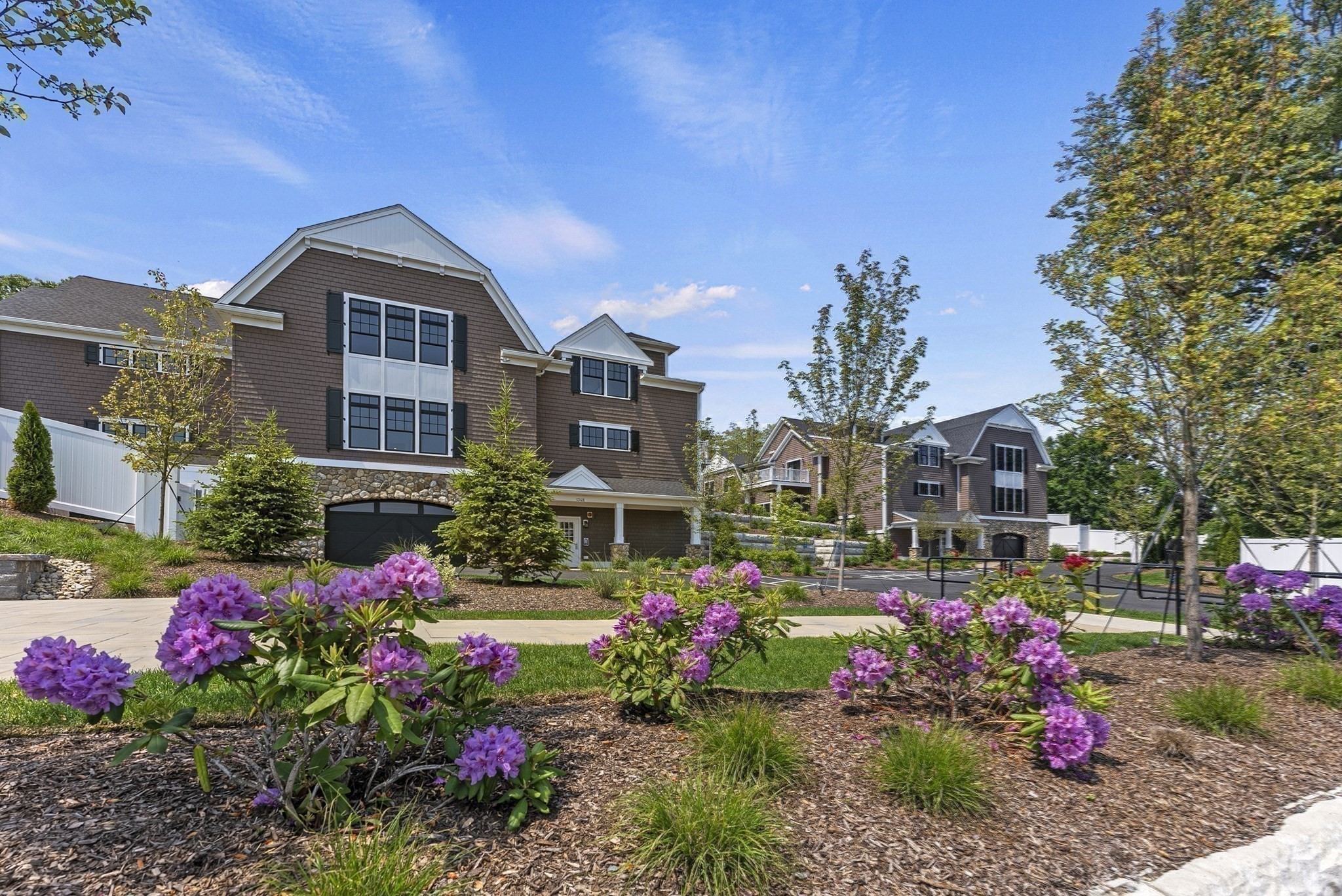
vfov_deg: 81.3
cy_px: 448
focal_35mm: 14
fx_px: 522
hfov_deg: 104.2
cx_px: 671
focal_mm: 14
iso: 100
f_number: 6.3
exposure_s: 1/400
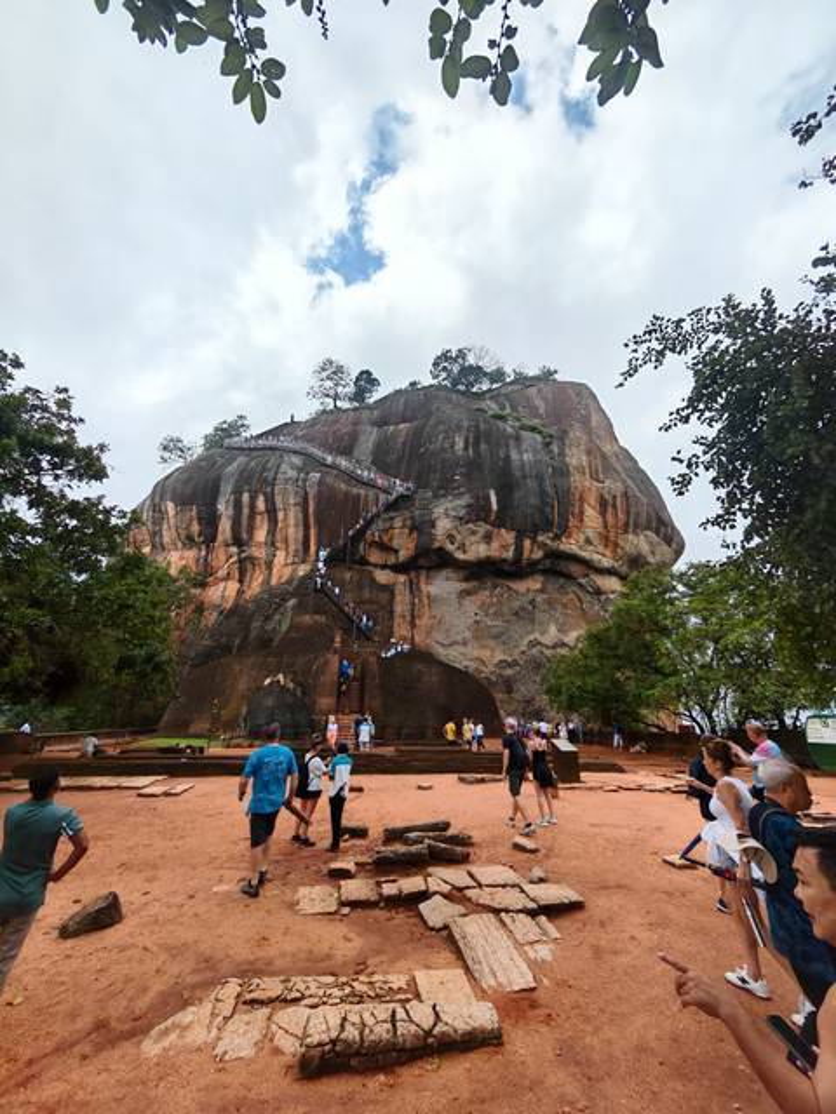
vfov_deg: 110.5
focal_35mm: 12
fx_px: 386
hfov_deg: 94.5
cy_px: 557
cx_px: 418
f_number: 2
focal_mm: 1.82
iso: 50
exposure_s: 1/1200
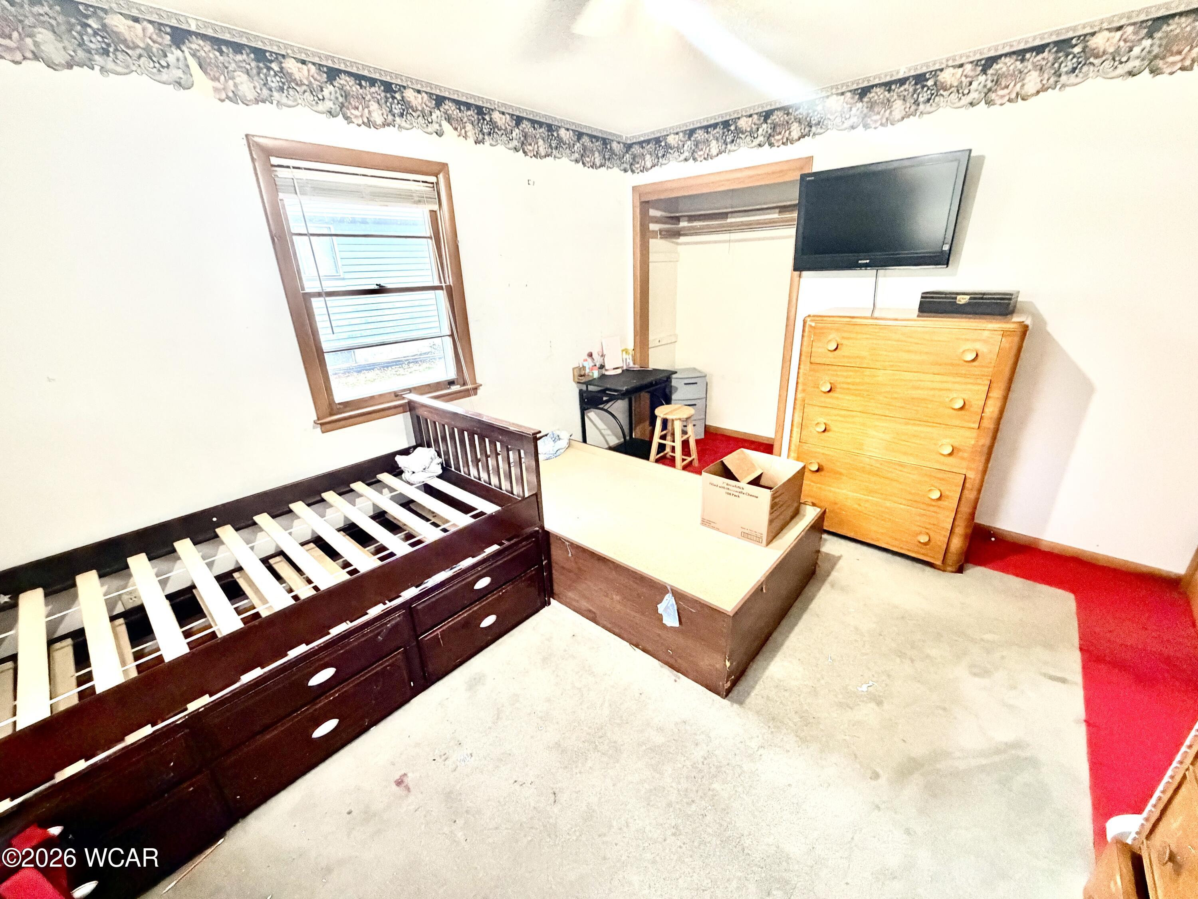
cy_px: 450
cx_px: 599
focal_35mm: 14
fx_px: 485
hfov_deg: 102.1
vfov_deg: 85.7
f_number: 2.2
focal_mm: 2.22
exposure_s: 1/60
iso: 800
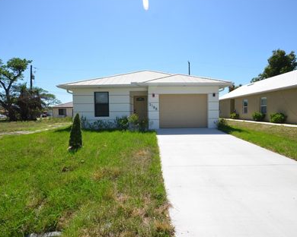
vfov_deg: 73.8
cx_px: 158
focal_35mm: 18
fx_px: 158
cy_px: 114
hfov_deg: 86.3
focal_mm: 10
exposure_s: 1/250
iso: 110
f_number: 8
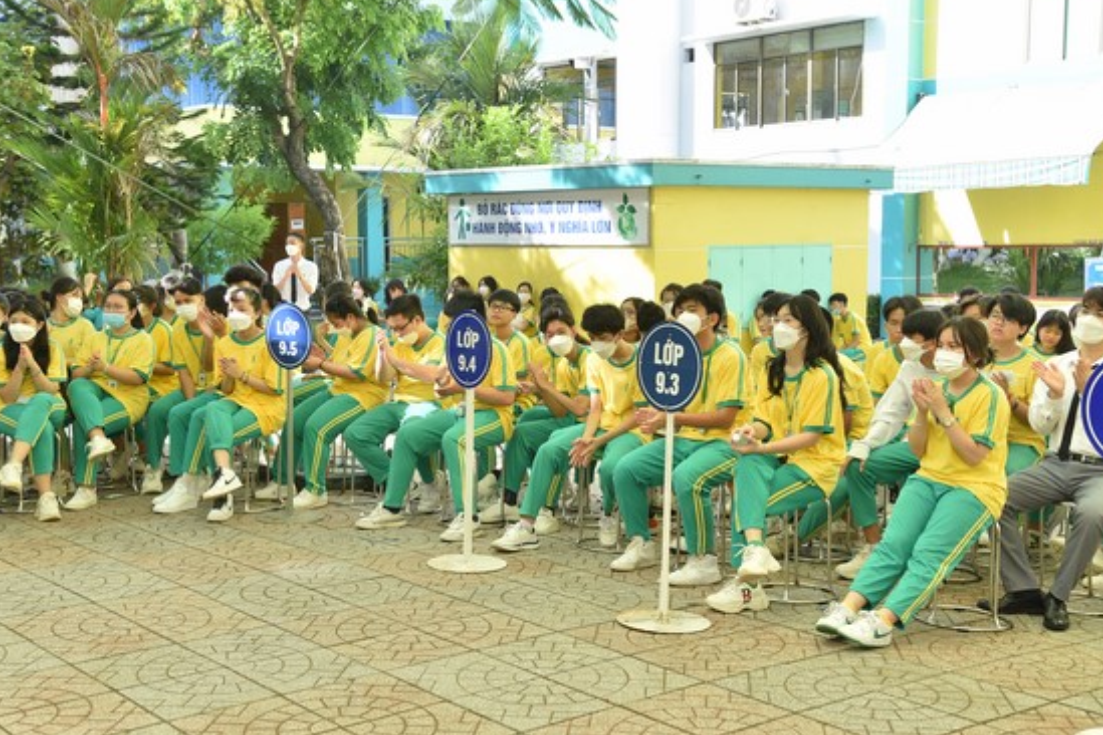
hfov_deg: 43.6
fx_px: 1379
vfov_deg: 29.9
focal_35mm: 45
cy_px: 339
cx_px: 548
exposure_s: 1/125
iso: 100
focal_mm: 38
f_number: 5
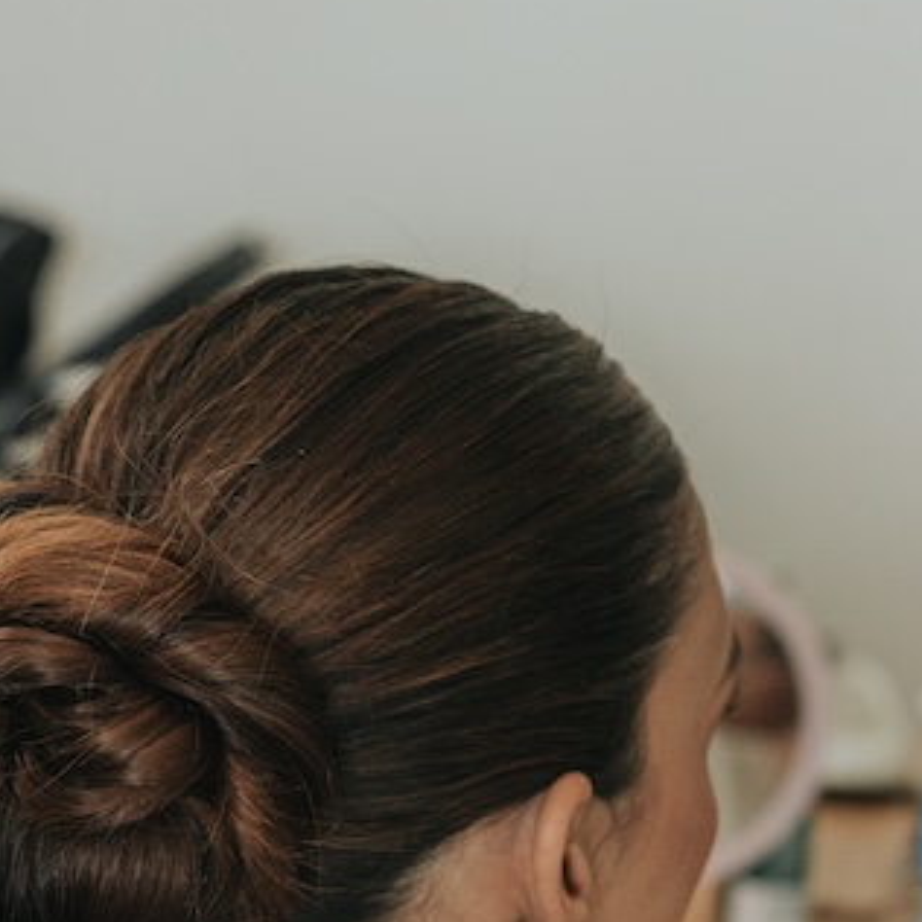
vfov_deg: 14.8
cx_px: 44
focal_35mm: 113
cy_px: 1193
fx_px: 3405
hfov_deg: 15.2
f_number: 2.8
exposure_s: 1/500
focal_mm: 35
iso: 800
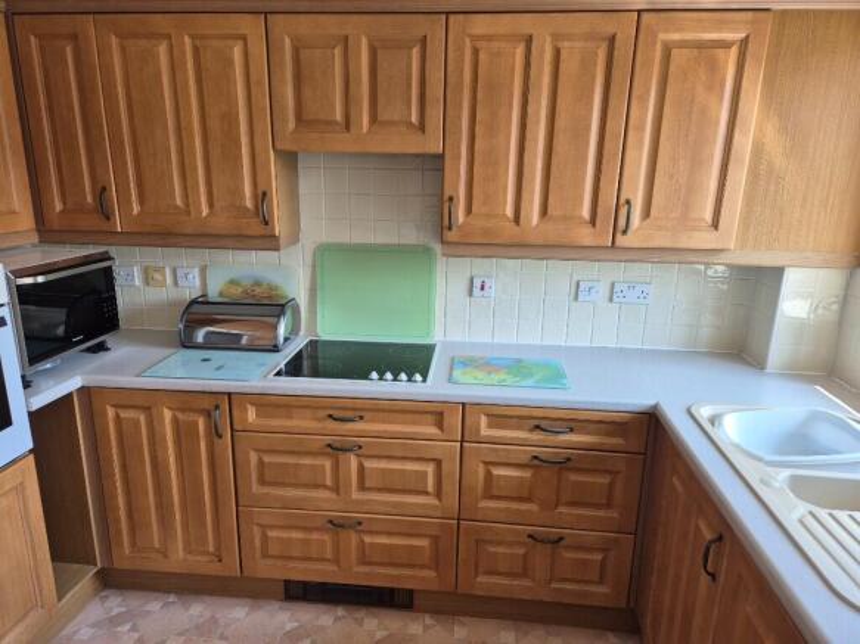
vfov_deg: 58.9
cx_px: 430
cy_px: 322
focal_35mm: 23
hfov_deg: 73.9
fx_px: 571
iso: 64
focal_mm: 5.4
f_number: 1.8
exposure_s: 1/180
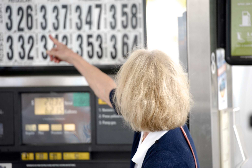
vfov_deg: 6.9
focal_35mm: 200
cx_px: 126
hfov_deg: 10.3
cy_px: 84
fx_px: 1399
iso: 800
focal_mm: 200
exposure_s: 1/400
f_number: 3.2
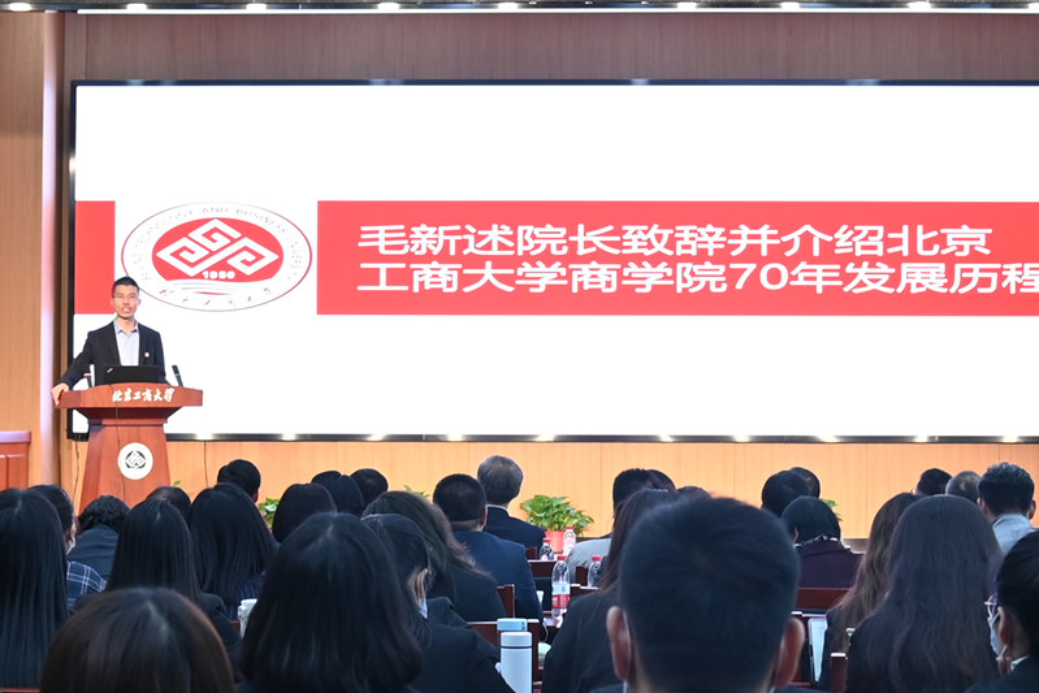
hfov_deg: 73.7
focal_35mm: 24
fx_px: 693
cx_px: 520
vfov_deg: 53.2
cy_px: 346
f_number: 4
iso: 200
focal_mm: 24
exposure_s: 1/25
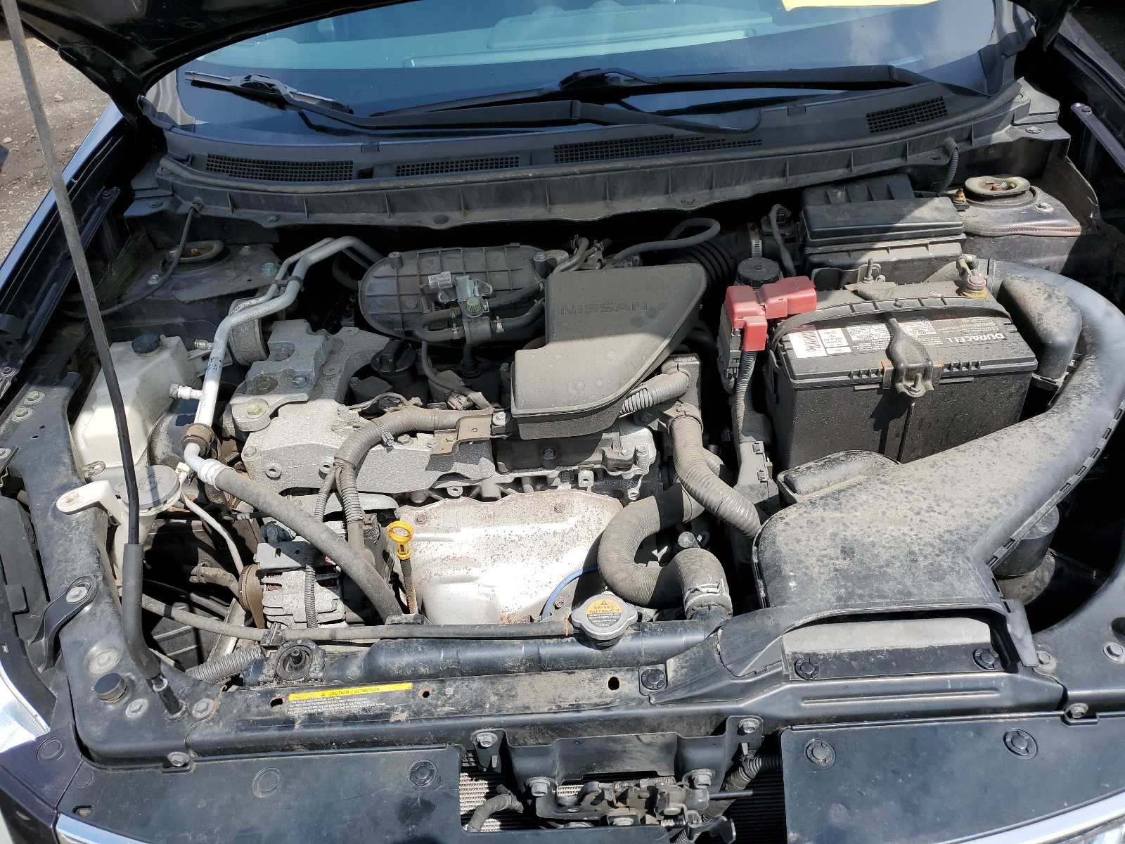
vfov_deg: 53.1
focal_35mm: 26
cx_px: 562
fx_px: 845
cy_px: 422
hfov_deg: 67.3
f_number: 1.5
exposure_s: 1/2000
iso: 50
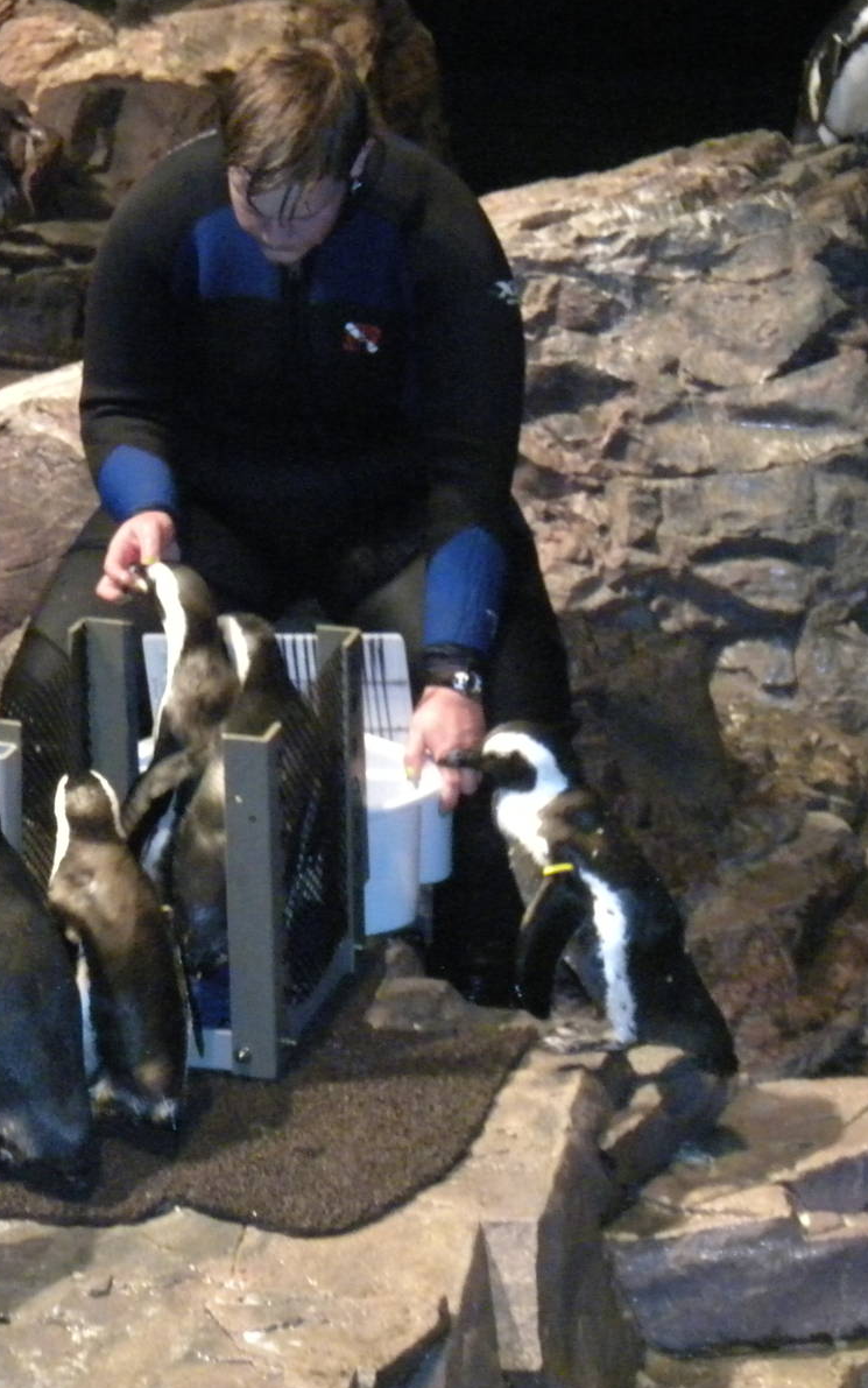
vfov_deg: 17.2
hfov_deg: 10.8
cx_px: 247
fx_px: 4577
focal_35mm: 121
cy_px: 695
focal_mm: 15
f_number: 5.1
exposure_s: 1/30
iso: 800
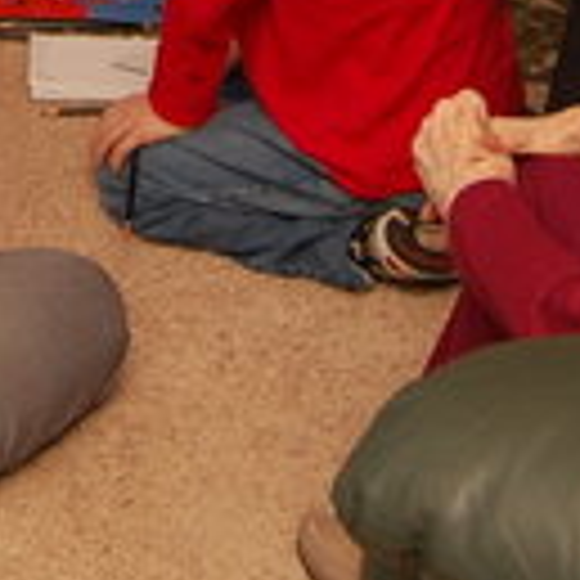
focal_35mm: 142
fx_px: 2692
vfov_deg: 11.6
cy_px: -382
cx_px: -9
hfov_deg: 12.2
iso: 400
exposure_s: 1/60
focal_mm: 18
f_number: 5
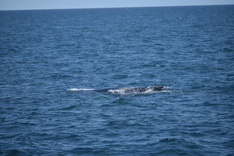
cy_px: 78
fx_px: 1511
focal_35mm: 232
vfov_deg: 5.9
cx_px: 117
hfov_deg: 8.9
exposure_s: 1/1600
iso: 200
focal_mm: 155
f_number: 5.6
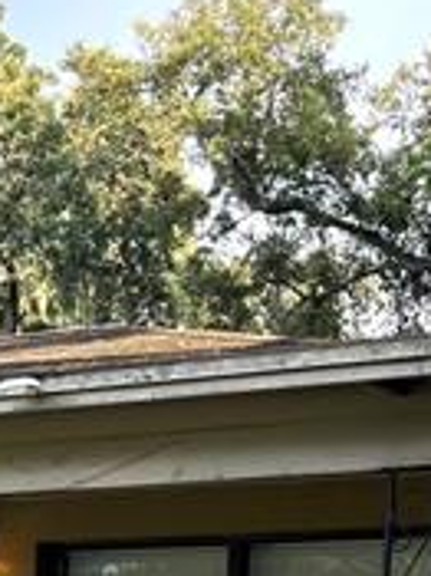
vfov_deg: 16.0
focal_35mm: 114
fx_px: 1895
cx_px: -171
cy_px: 823
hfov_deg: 12.5
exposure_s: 1/718
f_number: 1.6
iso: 50
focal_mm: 5.1
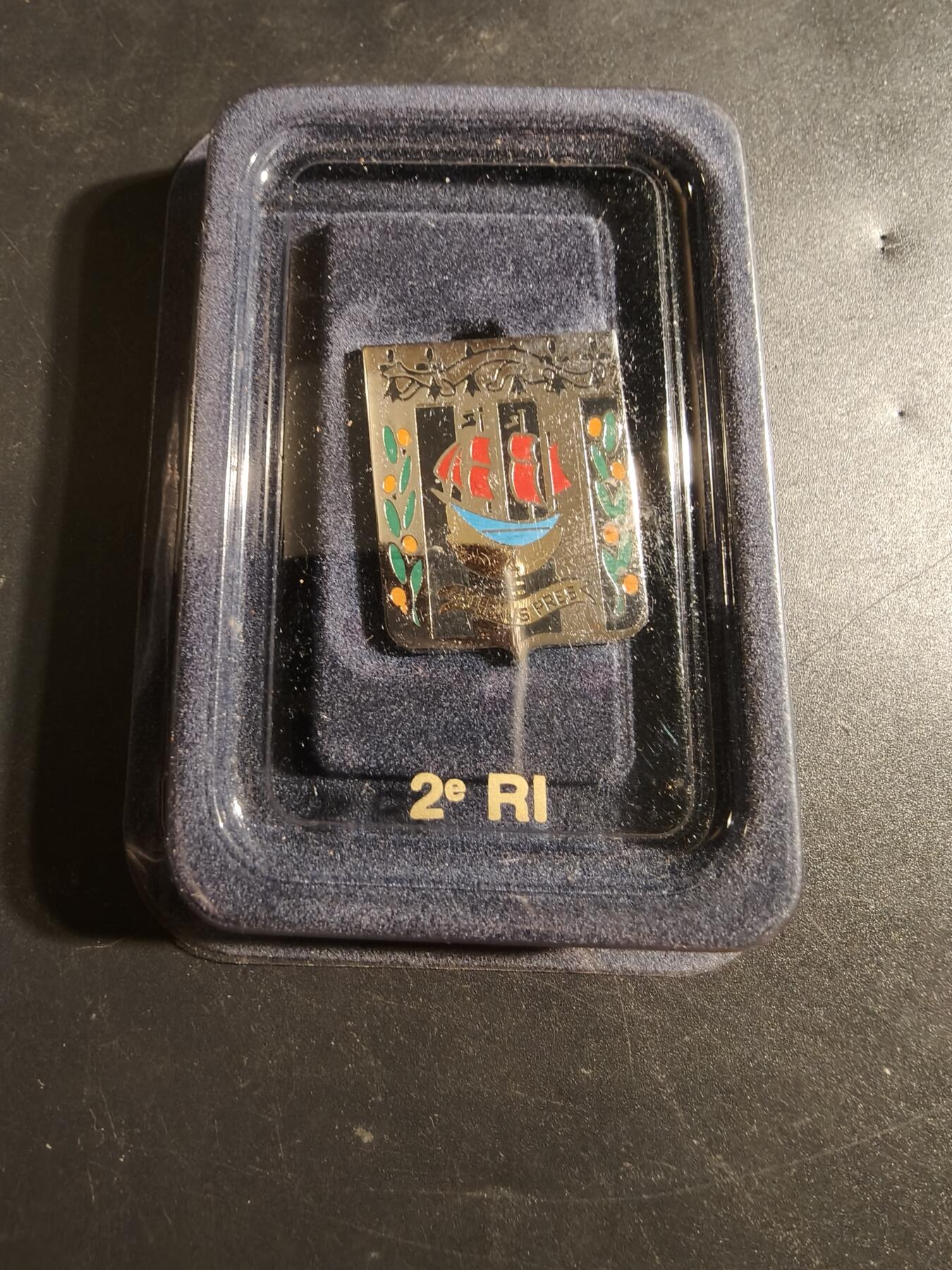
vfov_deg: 73.9
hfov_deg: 58.9
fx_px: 843
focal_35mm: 23
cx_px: 476
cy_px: 635
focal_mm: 2.32
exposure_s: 1/50
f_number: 2
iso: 250
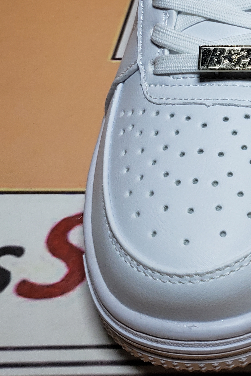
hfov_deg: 18.2
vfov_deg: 29.2
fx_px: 701
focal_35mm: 67
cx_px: 369
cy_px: 59
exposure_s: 1/942
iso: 50
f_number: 1.5
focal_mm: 4.3
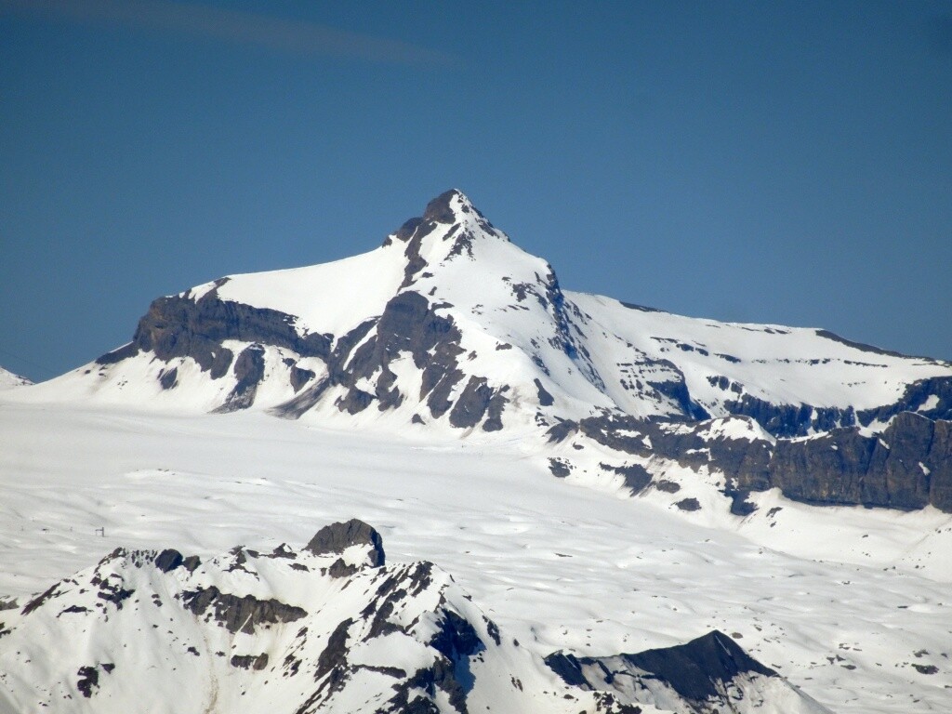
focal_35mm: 618
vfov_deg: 2.4
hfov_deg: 3.2
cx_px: 476
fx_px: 16996
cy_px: 357
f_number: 6.3
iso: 80
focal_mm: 105.56
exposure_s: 1/1000
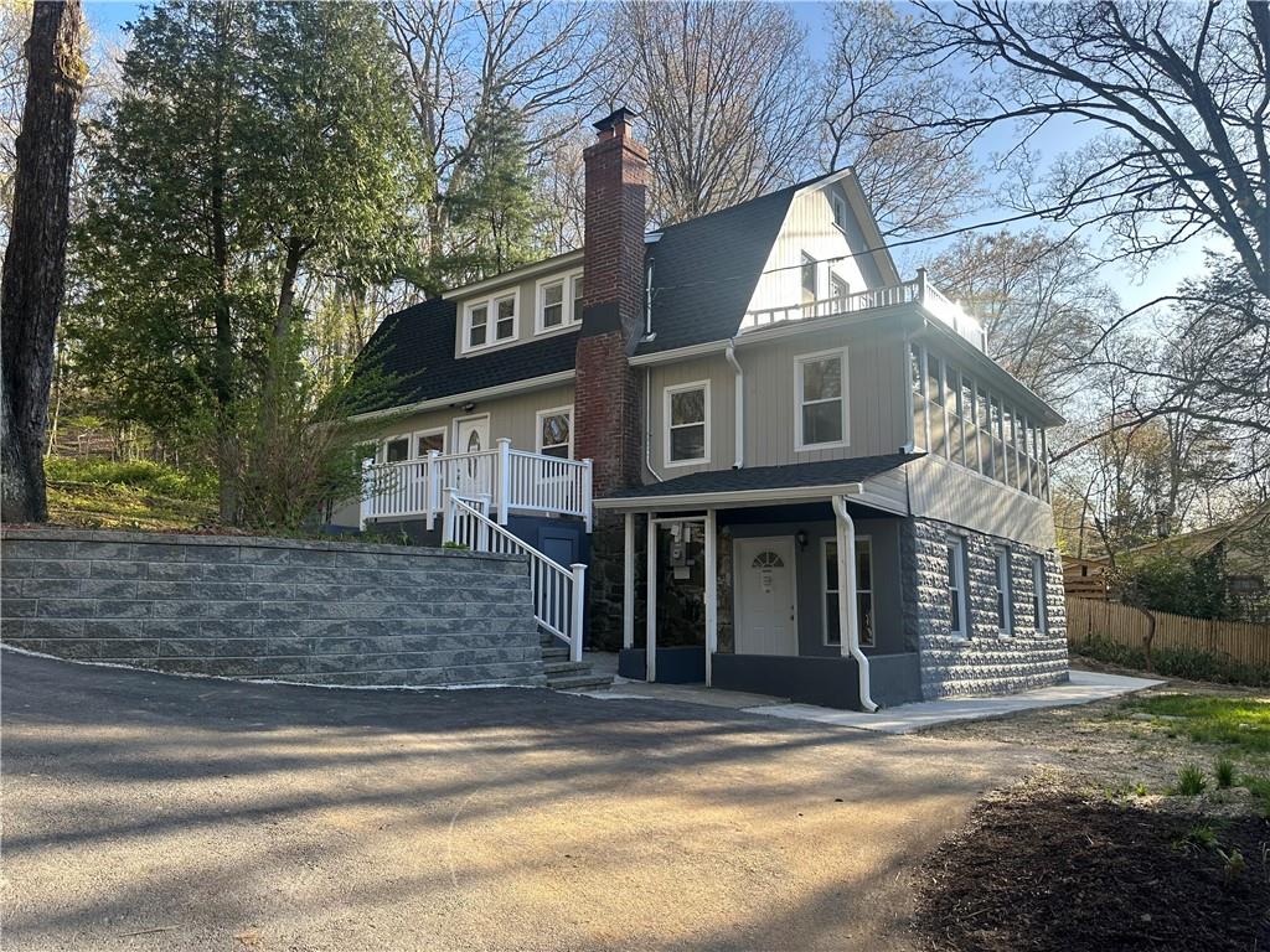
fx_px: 881
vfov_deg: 56.8
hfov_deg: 71.6
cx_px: 635
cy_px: 476
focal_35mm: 24
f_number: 1.78
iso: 80
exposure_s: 1/910
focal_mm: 6.86
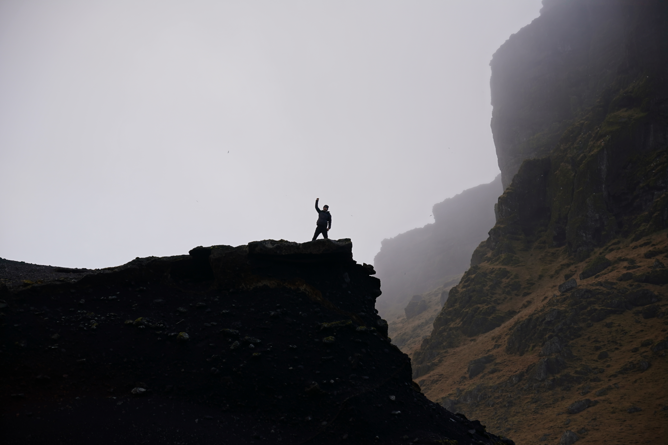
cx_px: 334
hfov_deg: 27.0
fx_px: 1392
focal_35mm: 75
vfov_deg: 18.2
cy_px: 222
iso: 100
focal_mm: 50
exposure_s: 1/80
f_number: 4
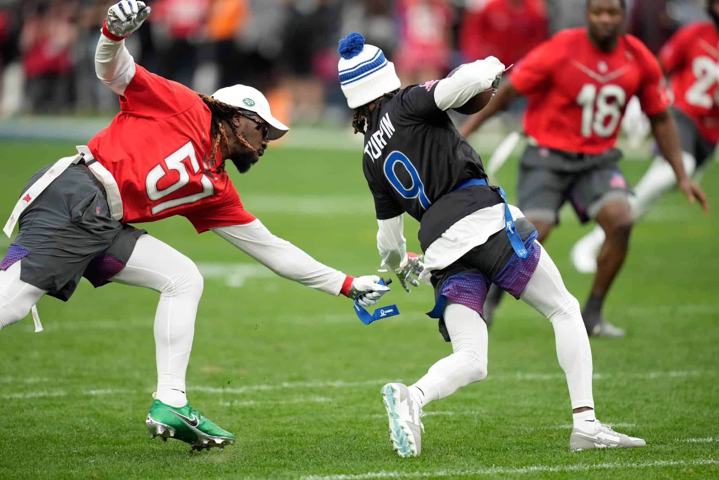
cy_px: 240
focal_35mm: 400
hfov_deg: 5.2
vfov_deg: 3.4
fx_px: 7988
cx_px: 360
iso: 4000
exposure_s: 1/2500
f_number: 2.8
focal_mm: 400
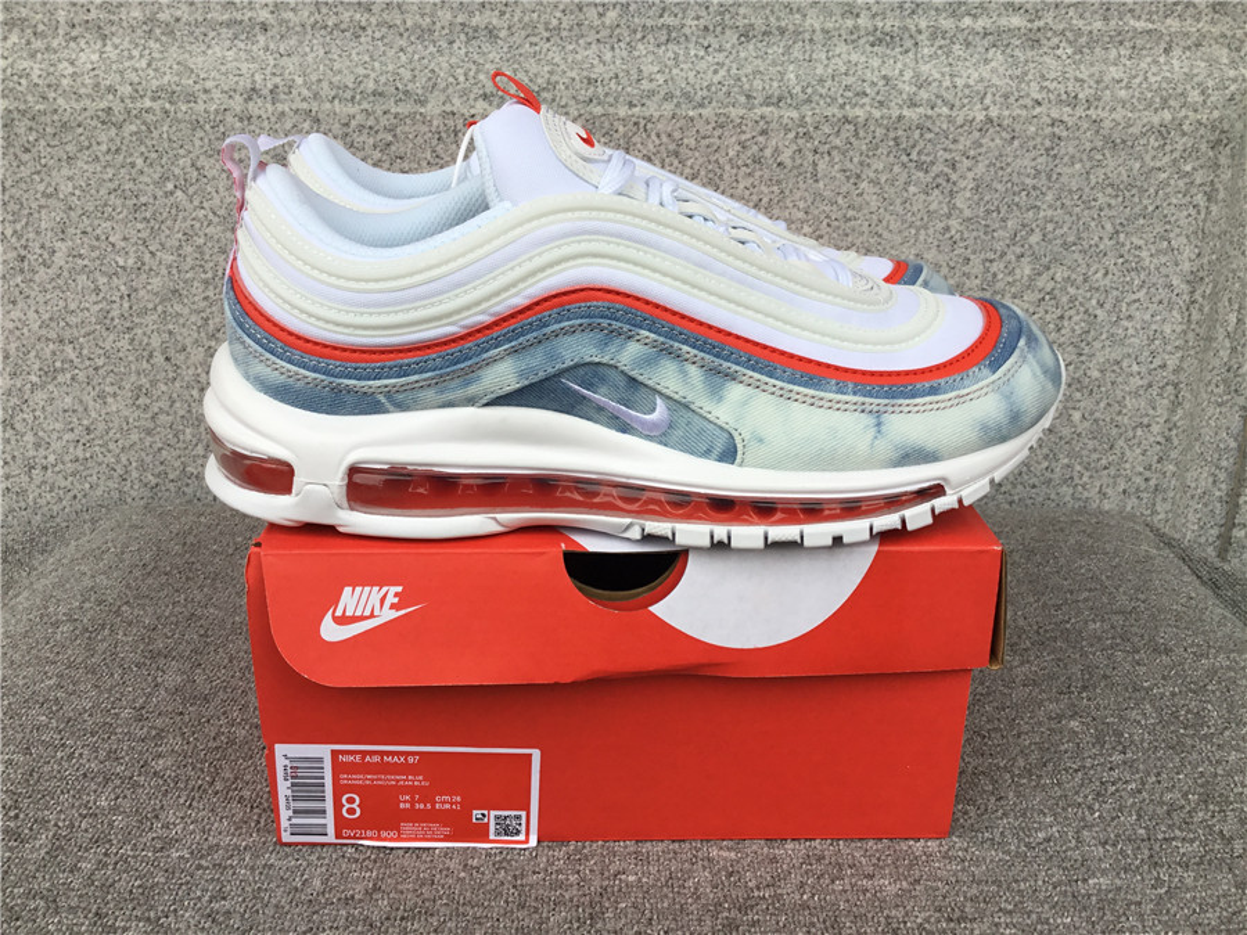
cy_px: 468
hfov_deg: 58.4
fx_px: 1117
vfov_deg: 45.4
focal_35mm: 31
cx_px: 624
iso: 32
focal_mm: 3.3
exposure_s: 1/100
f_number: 2.4
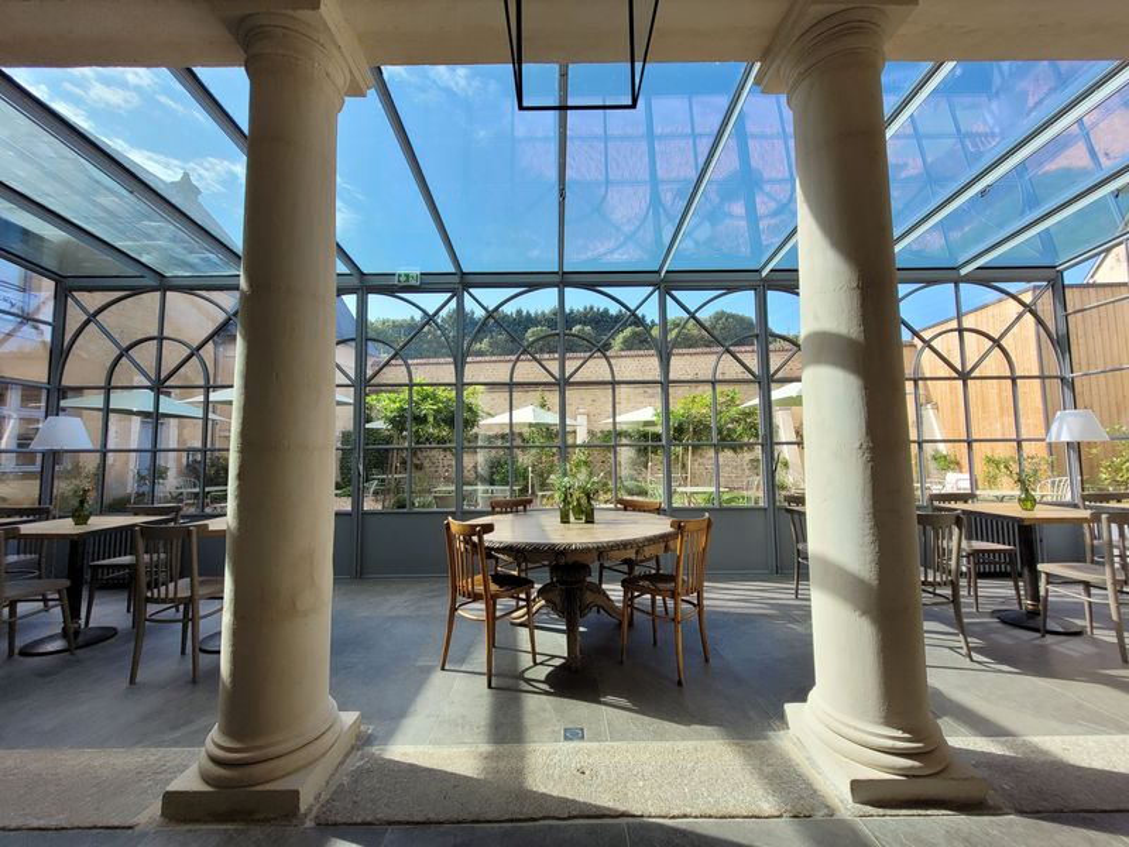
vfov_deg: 89.9
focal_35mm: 13
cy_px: 424
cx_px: 564
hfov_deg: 106.2
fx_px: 424
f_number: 2.2
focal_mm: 1.74
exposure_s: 1/440
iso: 40
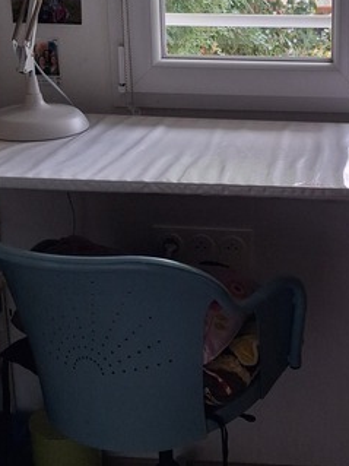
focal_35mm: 65
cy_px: 153
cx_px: 288
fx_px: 874
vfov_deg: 29.6
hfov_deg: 22.2
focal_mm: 4
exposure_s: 1/100
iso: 50
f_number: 1.8
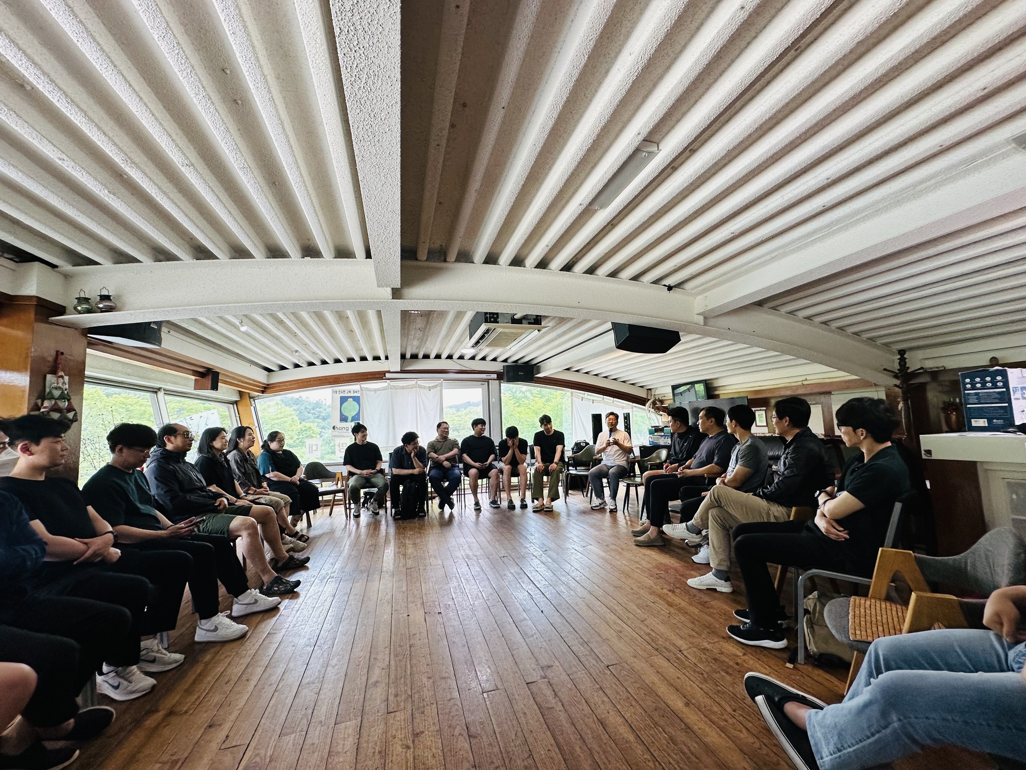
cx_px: 513
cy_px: 385
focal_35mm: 14
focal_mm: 2.22
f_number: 2.2
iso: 125
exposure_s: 1/120
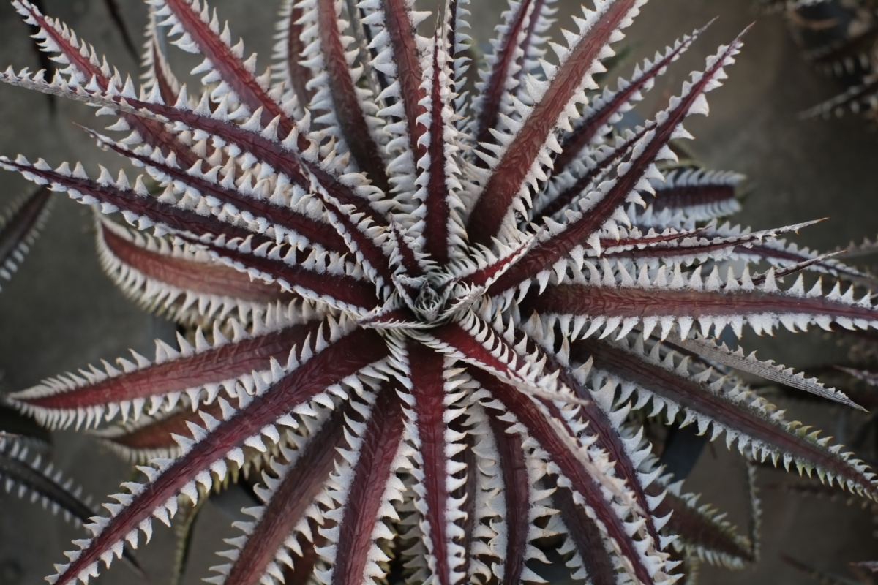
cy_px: 292
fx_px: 1293
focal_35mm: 53
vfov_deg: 25.5
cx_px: 439
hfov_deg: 37.5
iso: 320
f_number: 5
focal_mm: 35
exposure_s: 1/50
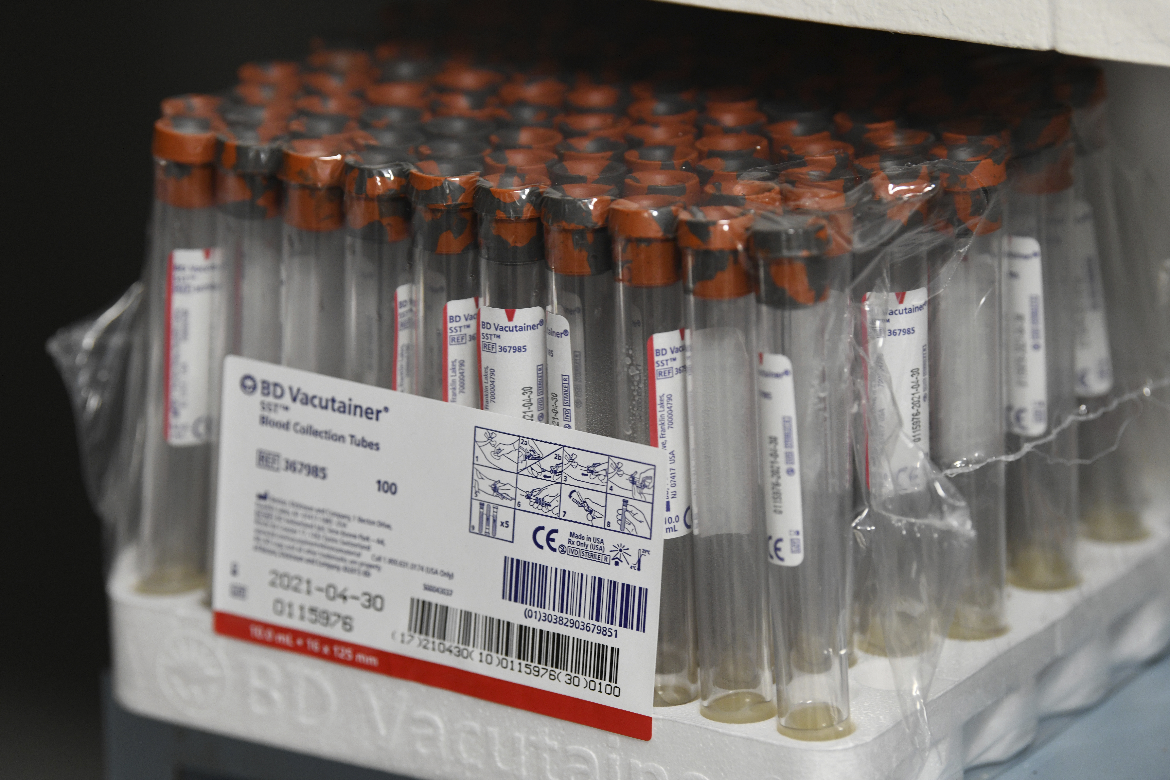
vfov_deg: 8.3
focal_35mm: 165
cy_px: 390
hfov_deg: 12.5
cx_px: 585
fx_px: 5362
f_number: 4.5
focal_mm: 165
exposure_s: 1/80
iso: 1600
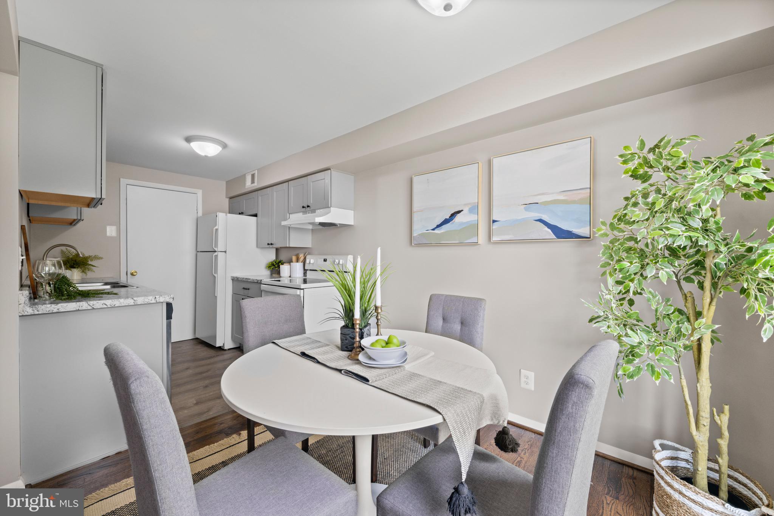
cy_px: 258
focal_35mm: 14
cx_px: 387
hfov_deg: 104.3
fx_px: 301
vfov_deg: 81.2
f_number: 10
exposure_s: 1/6
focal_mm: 14
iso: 320
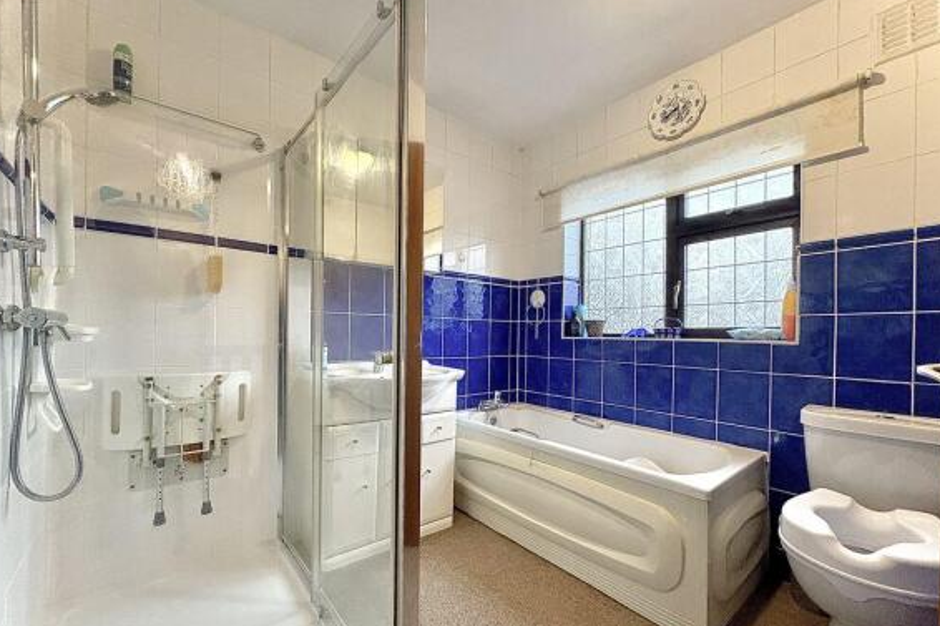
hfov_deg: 100.4
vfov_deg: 77.2
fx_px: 392
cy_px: 336
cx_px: 461
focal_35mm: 15
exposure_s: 1/60
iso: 500
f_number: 2.2
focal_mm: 2.22
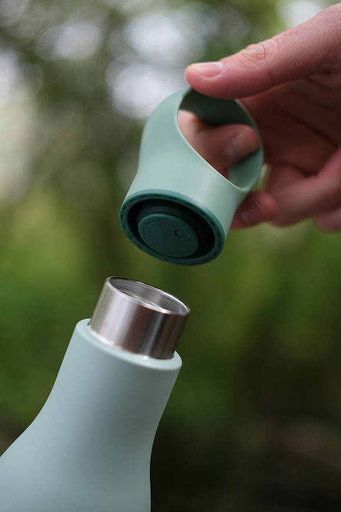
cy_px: 256
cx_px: 170
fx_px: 753
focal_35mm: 53
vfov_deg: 37.5
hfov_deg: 25.5
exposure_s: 1/1000
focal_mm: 35
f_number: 2
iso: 250
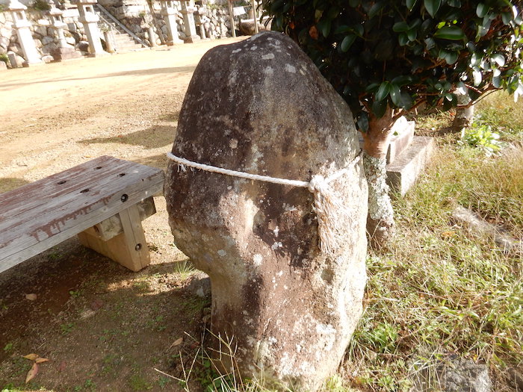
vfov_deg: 54.9
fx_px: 378
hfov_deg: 69.4
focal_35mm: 25
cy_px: 196
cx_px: 262
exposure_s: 1/320
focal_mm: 4.5
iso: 125
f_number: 3.7
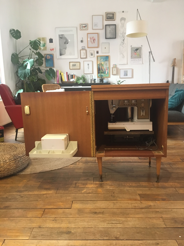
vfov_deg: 61.7
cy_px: 123
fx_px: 206
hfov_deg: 48.2
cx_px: 92
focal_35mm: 29
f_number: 2.2
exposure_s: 1/20
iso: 200
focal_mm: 4.15
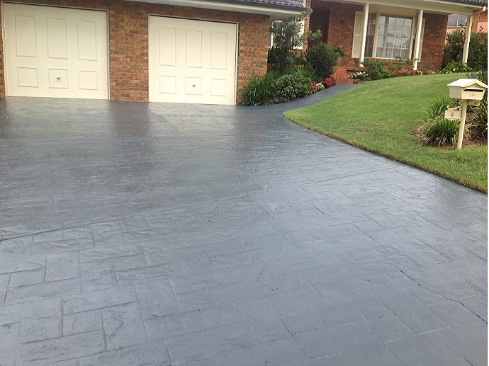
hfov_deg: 52.6
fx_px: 494
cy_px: 183
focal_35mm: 35
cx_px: 244
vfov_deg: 40.7
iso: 50
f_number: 2.4
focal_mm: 4.28
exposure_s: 1/672
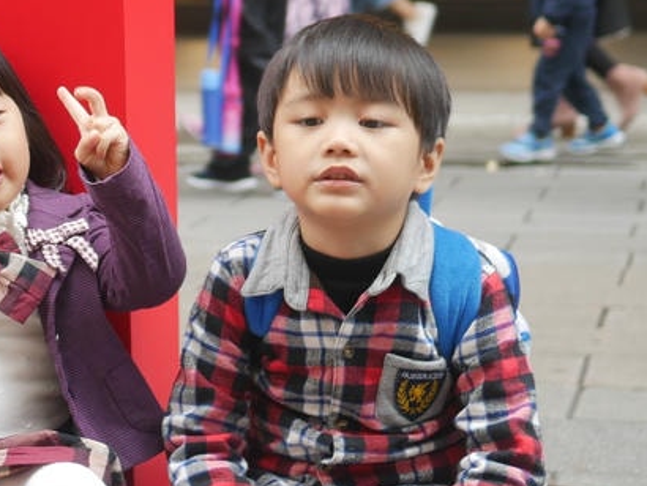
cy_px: 167
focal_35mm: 117
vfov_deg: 12.7
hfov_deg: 16.3
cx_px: -58
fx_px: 2188
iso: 200
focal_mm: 20
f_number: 1.7
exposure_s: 1/80
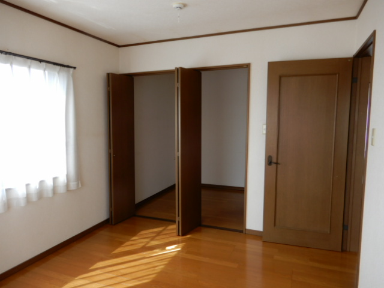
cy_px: 144
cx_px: 192
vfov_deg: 56.8
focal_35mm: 24
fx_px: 266
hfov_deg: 71.6
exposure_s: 1/50
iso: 80
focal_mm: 4.3
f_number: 3.4
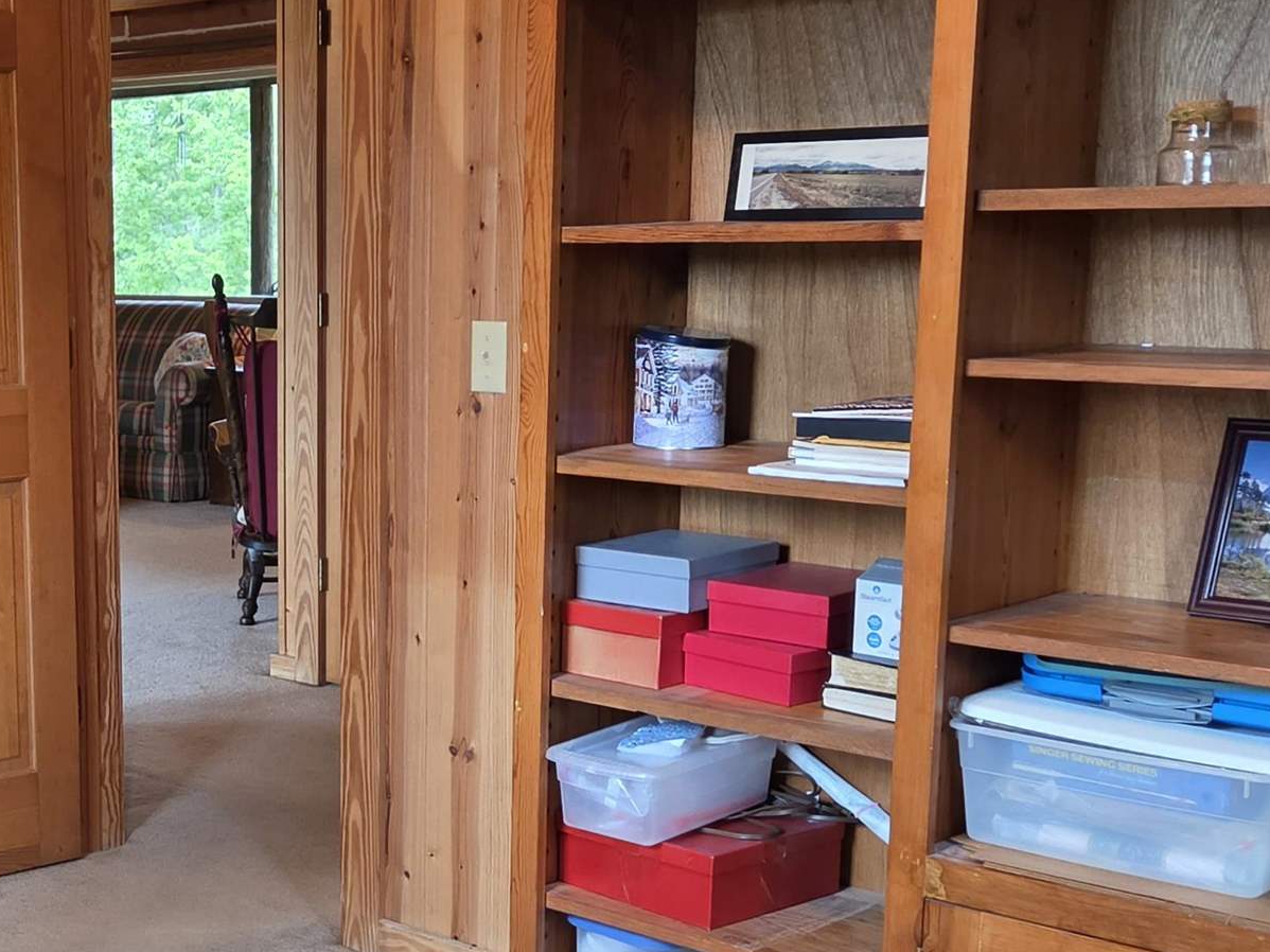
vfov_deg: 24.7
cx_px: 154
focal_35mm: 59
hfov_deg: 31.3
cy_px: 638
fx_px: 2164
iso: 400
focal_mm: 5.4
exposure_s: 1/120
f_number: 1.8
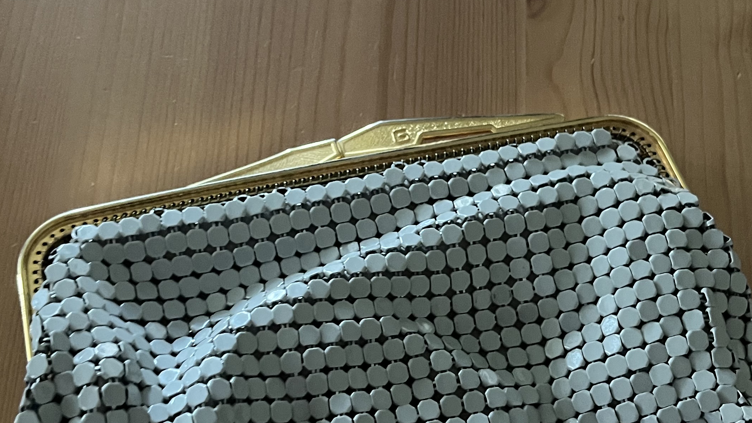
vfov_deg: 22.1
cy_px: 305
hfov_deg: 38.5
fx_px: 1077
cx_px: 407
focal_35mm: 54
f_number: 1.6
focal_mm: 5.1
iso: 500
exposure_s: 1/25
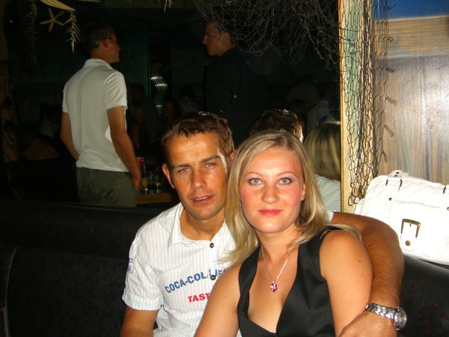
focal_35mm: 38
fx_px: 493
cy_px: 168
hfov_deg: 49.0
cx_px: 224
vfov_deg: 37.7
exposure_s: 1/60
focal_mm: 7.9
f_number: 2.8
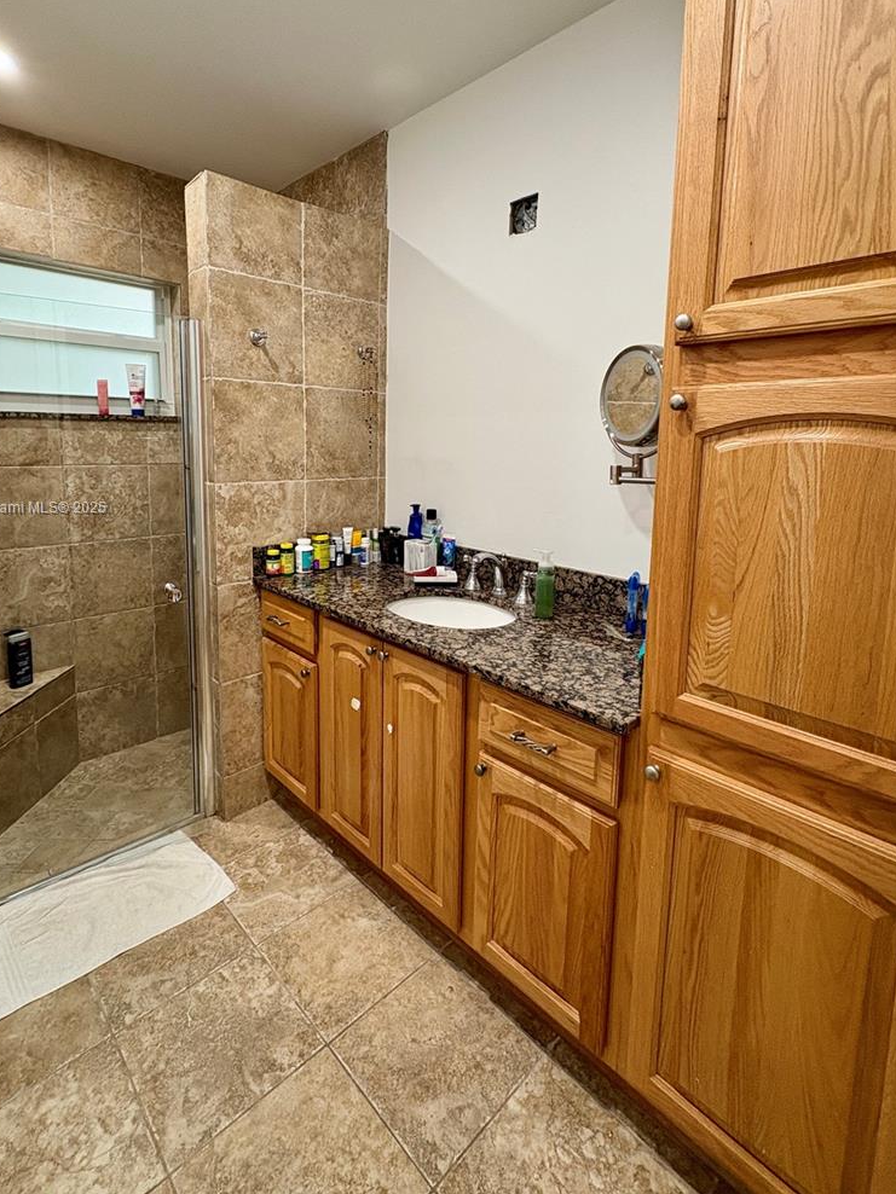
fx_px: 587
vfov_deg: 90.4
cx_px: 429
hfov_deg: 74.7
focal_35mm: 17
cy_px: 509
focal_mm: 2.22
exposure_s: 1/60
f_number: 2.2
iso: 200
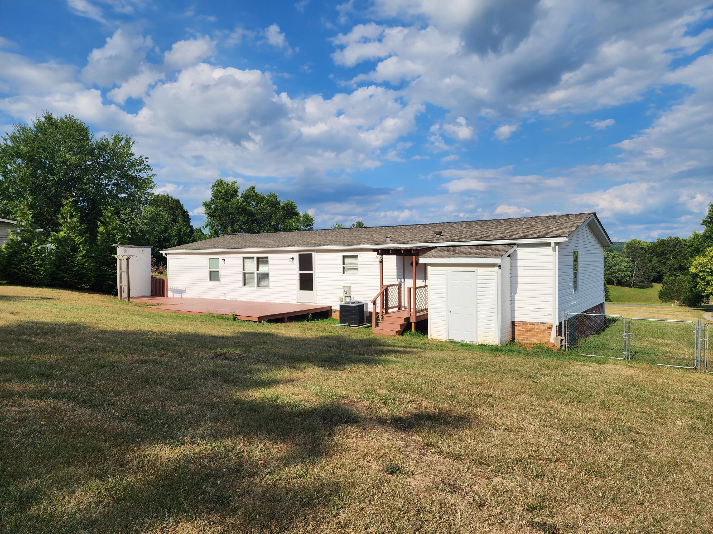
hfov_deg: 73.9
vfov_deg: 58.9
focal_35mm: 23
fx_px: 474
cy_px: 267
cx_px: 356
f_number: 1.8
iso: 12
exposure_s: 1/1989
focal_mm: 6.4
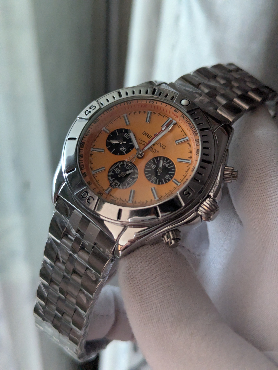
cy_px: 185
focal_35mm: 48
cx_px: 139
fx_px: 513
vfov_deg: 39.6
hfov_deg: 30.3
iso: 1058
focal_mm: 6.81
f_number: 1.85
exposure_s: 1/179
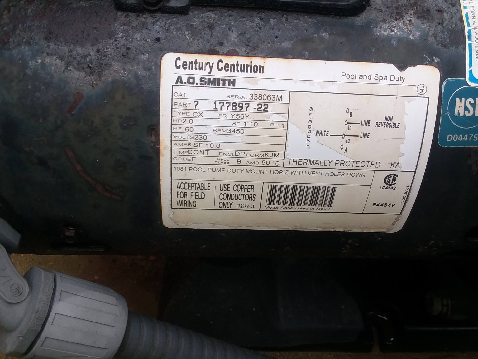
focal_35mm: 30
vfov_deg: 46.8
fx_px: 414
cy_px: 185
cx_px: 241
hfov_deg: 60.0
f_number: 1.9
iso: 40
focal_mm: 2.47
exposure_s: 1/220
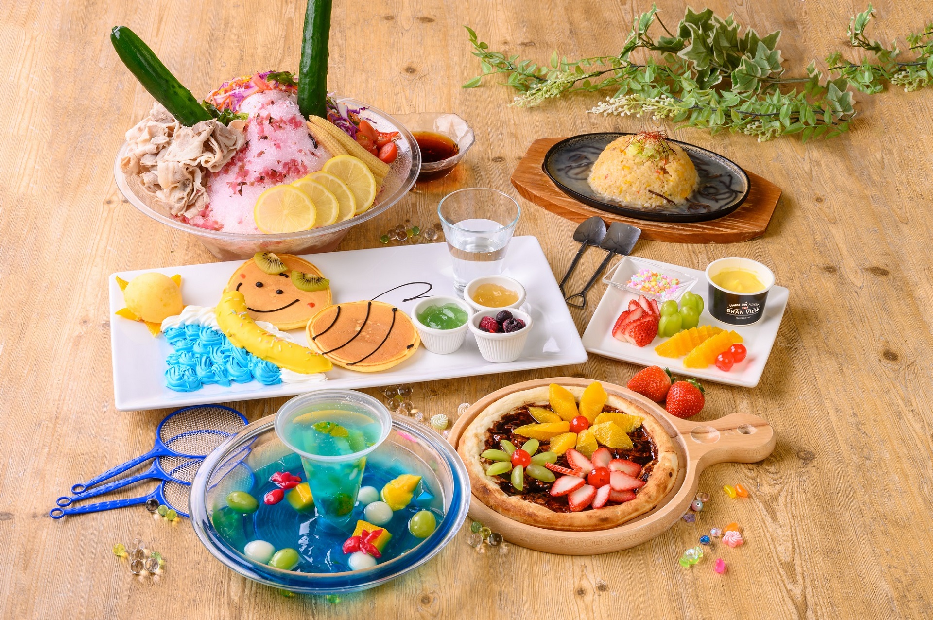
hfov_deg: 33.4
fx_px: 1553
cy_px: 310
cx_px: 466
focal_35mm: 60
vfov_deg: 22.6
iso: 280
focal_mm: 60
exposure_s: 1/90
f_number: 19
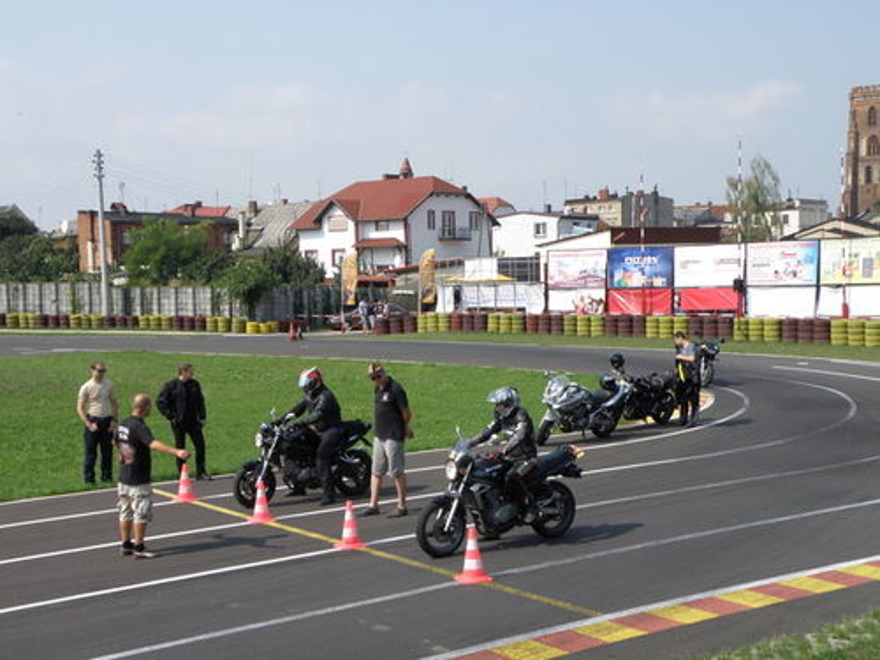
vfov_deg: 29.1
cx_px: 440
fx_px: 1271
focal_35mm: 50
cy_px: 330
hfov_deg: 38.2
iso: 64
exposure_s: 1/640
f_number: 4
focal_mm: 8.87
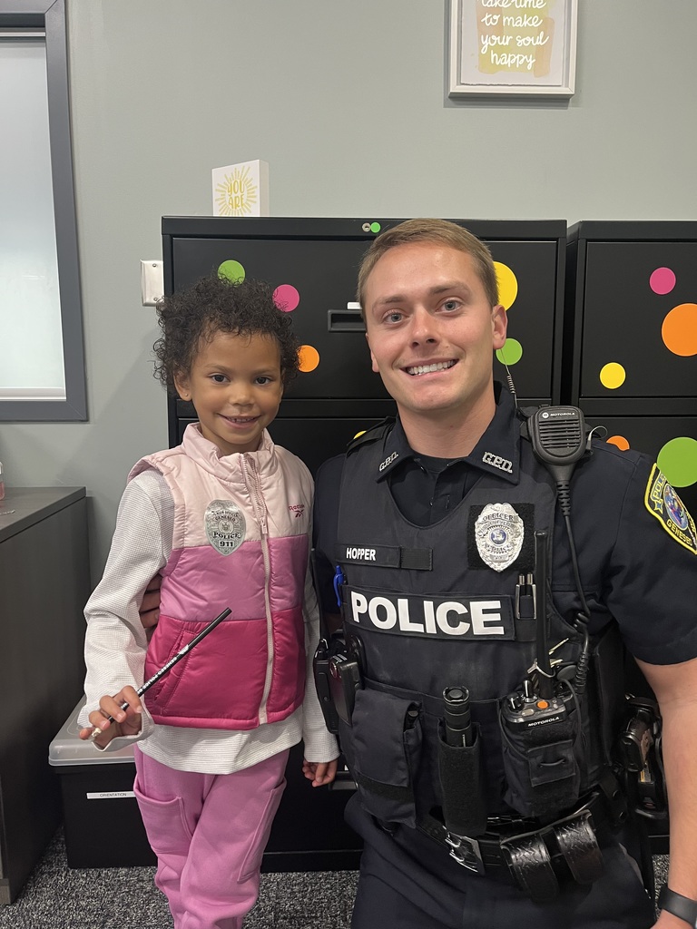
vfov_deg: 67.3
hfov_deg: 53.1
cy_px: 464
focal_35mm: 26
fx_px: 698
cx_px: 348
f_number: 1.6
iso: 200
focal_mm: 5.1
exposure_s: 1/60
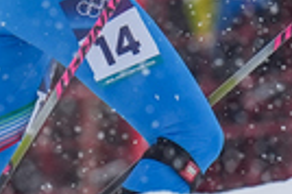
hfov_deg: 1.5
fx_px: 10888
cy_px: -44
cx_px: 207
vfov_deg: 1.0
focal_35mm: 1344
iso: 1000
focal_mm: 400
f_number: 3.5
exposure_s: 1/2000
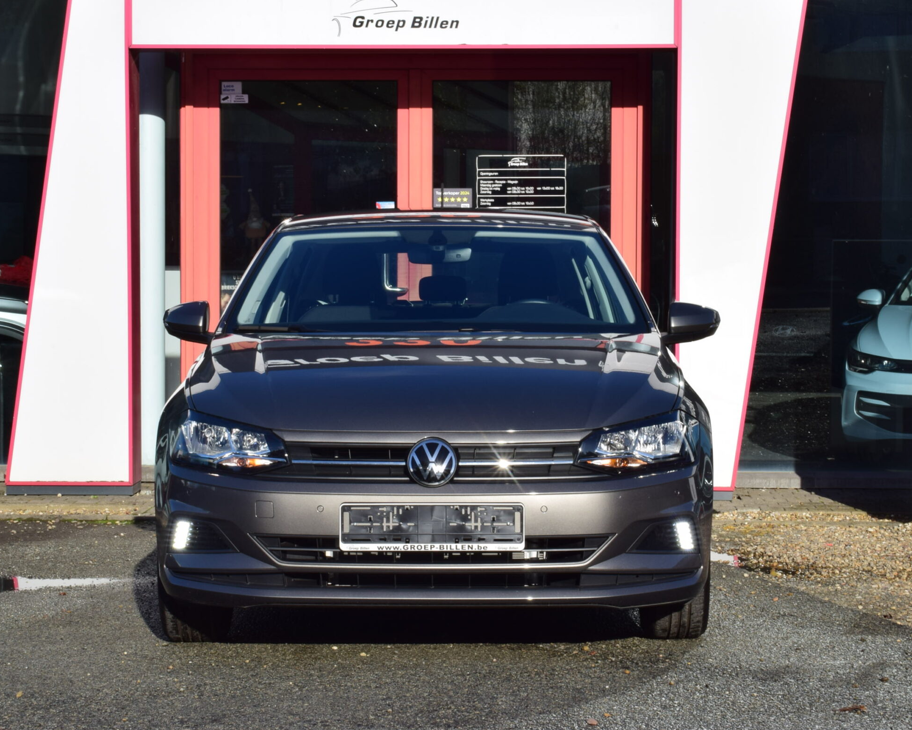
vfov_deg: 18.1
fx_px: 2294
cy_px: 335
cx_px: 453
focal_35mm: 85
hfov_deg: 22.5
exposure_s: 1/25
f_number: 36
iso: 100
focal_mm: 46
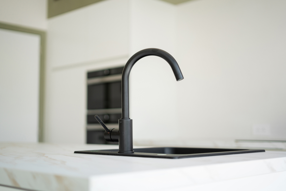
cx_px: 143
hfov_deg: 39.6
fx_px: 397
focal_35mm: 50
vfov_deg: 27.0
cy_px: 96
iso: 125
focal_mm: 50
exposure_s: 1/1250
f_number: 1.8
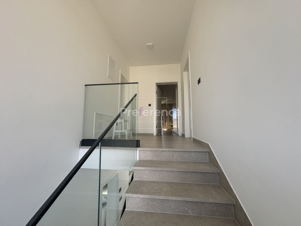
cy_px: 113
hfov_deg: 102.1
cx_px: 150
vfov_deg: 85.7
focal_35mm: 14
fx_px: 122
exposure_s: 1/99
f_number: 2.2
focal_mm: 2.22
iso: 250
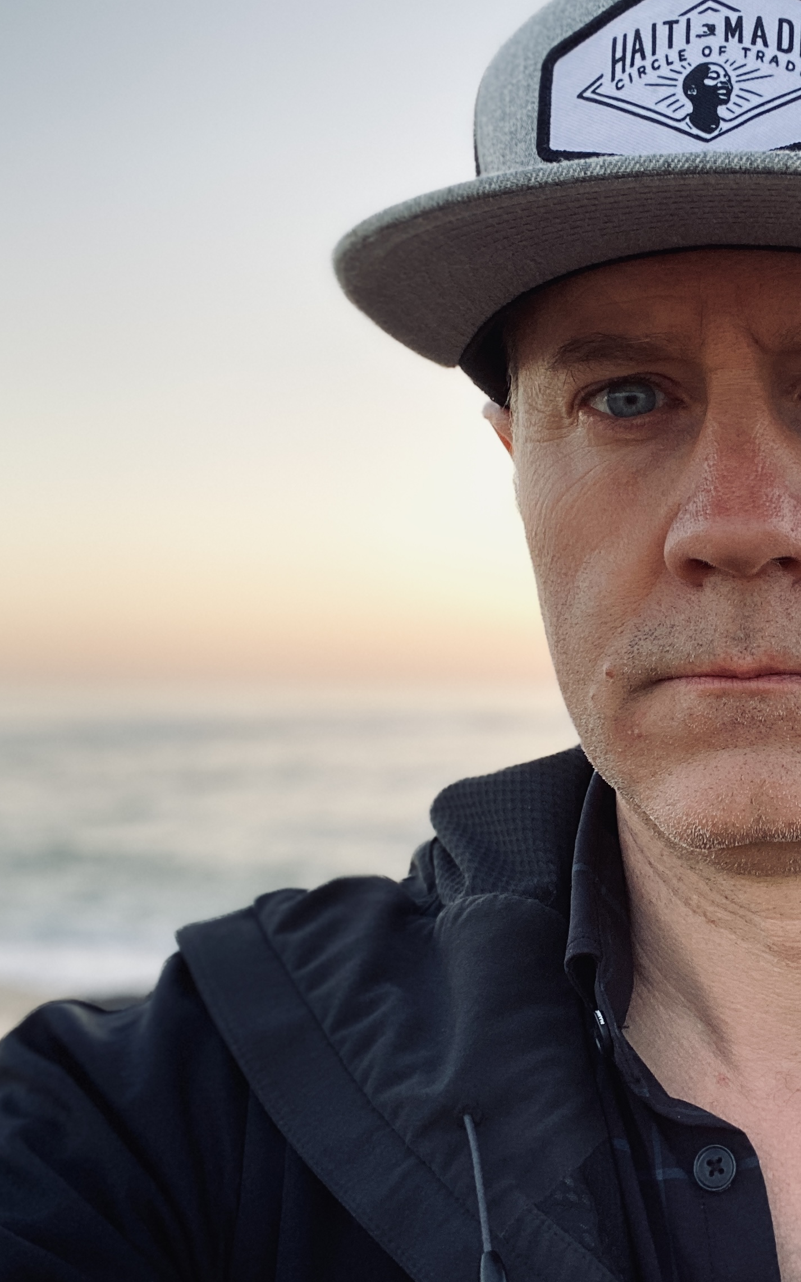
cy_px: 644
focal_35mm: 43
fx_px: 1502
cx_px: 750
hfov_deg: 28.5
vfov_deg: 46.2
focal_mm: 2.71
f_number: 2.2
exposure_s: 1/110
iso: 100
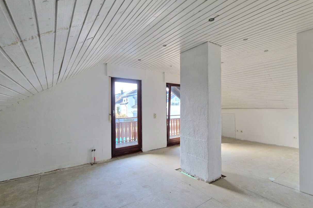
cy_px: 106
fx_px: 139
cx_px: 165
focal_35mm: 16
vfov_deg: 73.7
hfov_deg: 96.6
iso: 80
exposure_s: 1/50
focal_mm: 2.2
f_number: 2.2
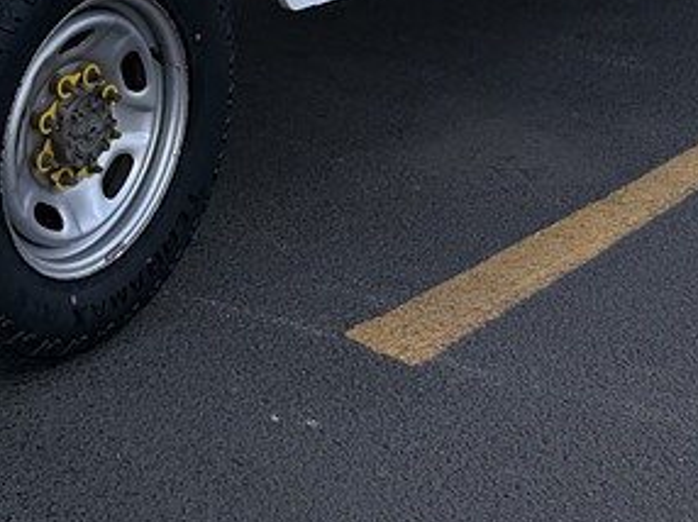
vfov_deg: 16.4
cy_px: -117
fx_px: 1733
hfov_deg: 21.2
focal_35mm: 86
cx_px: -142
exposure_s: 1/1139
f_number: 1.78
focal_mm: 6.76
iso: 100
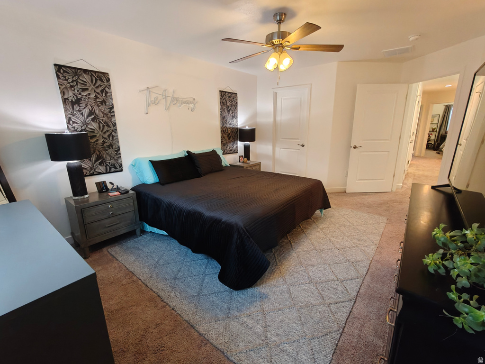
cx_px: 242
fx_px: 210
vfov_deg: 81.7
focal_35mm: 15
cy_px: 182
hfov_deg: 98.2
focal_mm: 2.3
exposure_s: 1/120
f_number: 2
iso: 1600
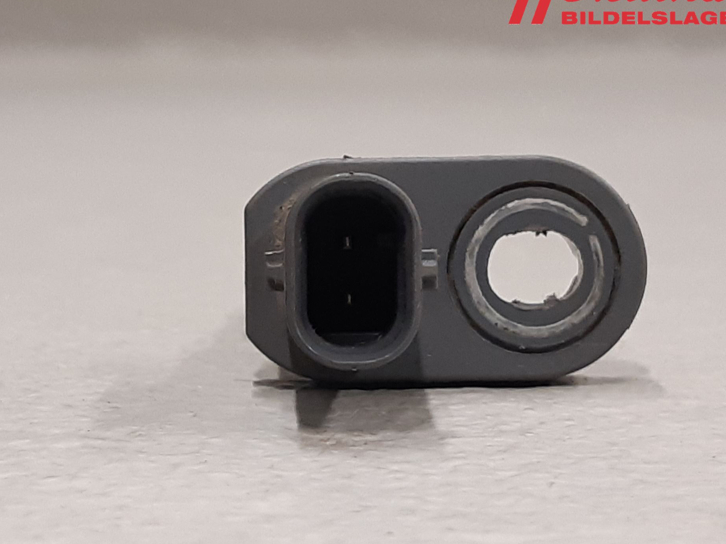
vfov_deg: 48.2
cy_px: 261
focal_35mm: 29
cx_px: 346
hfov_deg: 61.6
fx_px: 608
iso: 160
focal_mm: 3.93
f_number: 1.7
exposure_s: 1/50
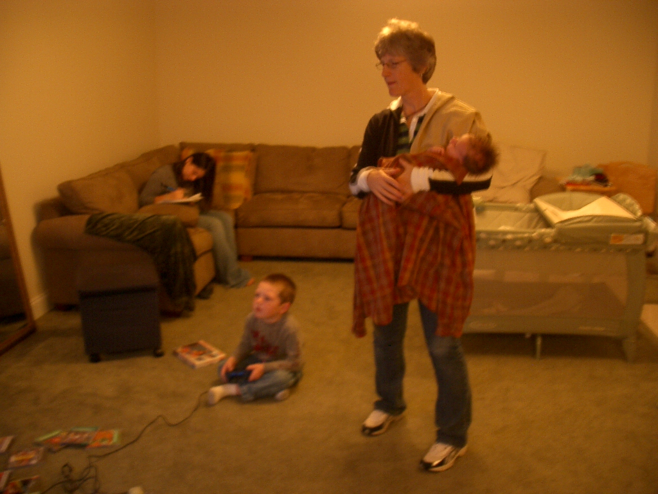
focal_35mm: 35
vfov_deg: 40.7
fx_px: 665
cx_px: 329
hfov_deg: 52.6
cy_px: 247
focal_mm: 5.8
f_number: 2.6
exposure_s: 1/8
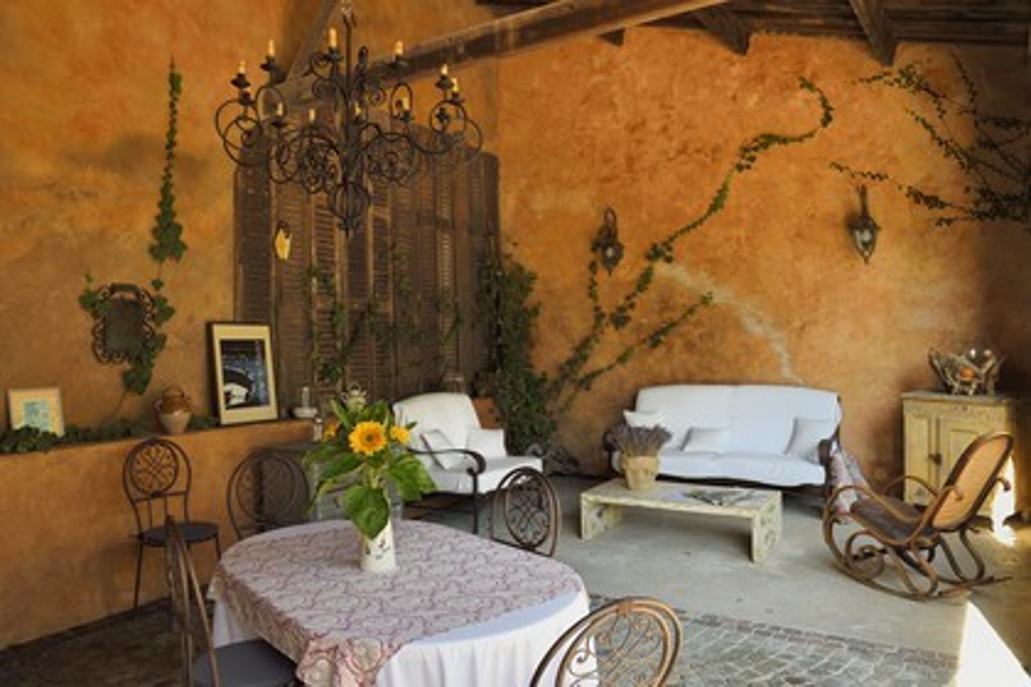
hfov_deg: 69.4
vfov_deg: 49.6
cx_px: 516
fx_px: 745
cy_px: 344
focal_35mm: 26
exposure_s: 1/60
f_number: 5.6
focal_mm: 26
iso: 200
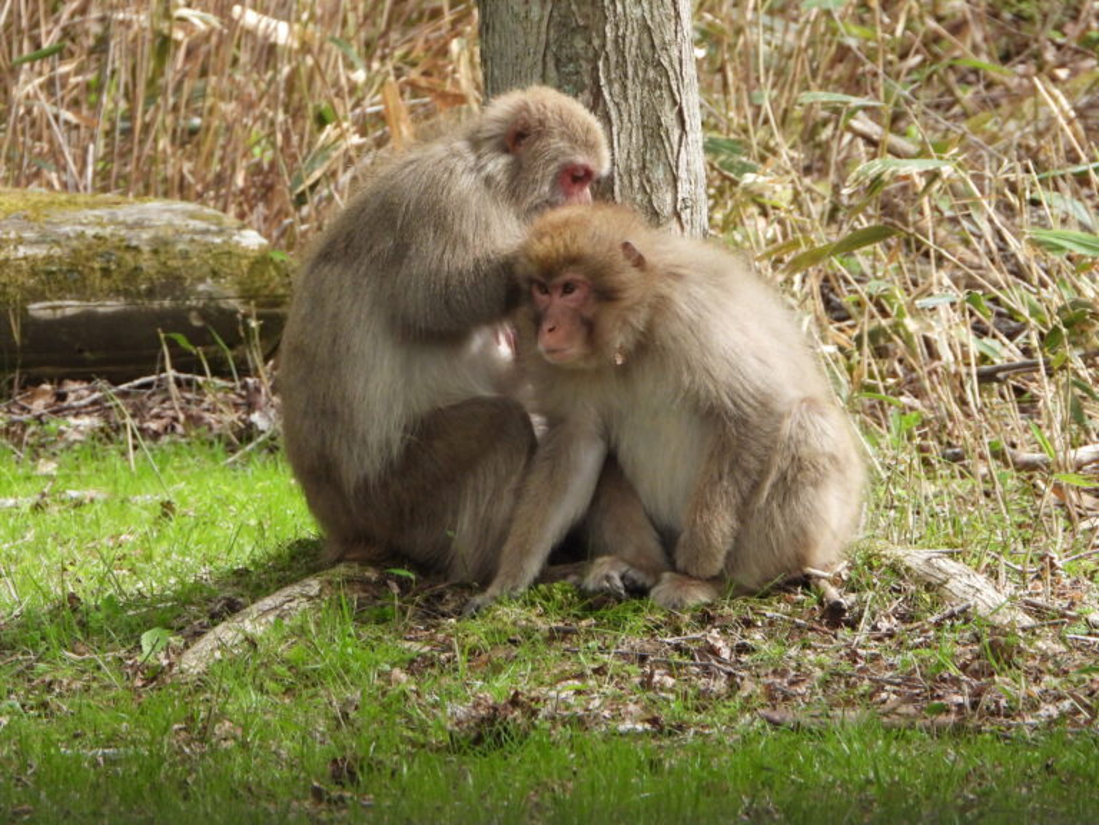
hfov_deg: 2.6
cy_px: 412
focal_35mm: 750
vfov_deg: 2.0
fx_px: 23811
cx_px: 550
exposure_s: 1/320
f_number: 5.6
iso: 400
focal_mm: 135
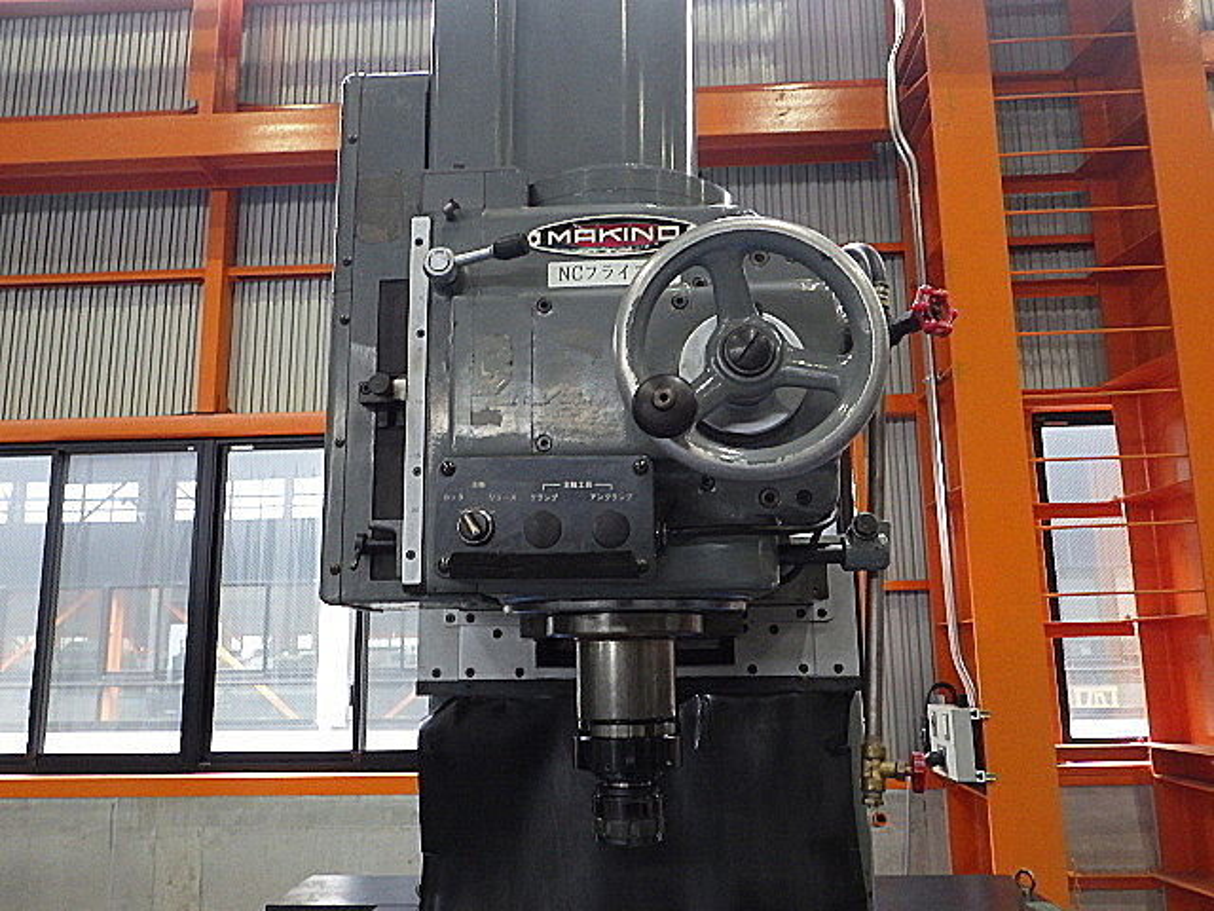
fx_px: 982
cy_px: 456
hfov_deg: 63.4
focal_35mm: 28
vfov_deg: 49.7
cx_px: 607
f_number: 3.5
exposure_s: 1/45
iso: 640
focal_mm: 5
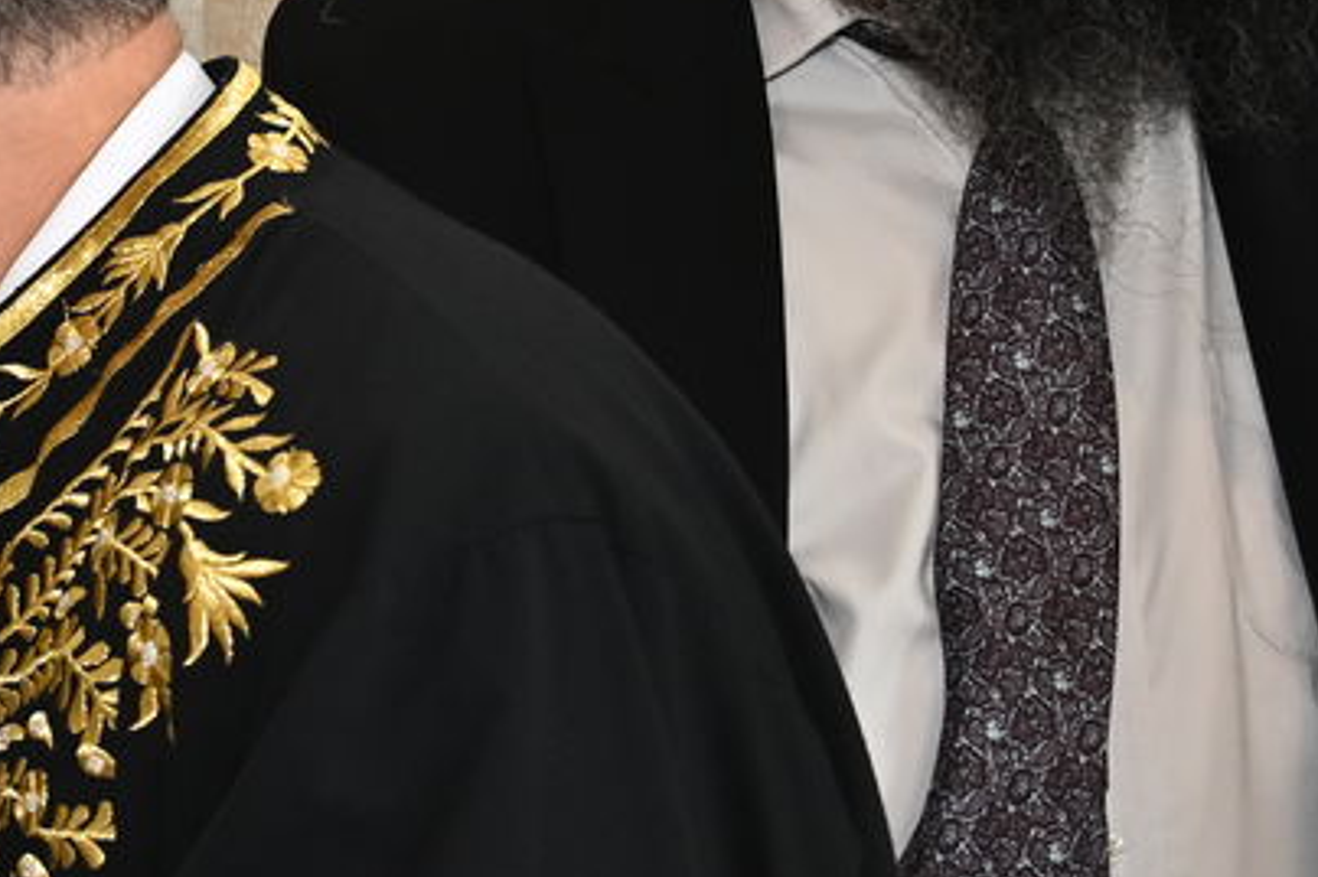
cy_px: 530
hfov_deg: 18.5
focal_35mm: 104
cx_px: -326
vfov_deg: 13.1
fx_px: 3806
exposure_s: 1/160
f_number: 6.3
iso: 800
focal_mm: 30
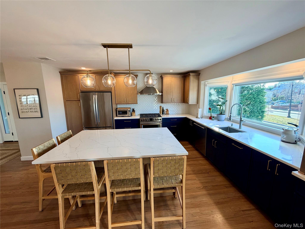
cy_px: 114
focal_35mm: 14
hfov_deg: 102.1
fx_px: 123
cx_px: 152
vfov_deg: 85.7
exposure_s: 1/120
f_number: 2.2
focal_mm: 2.22
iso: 100
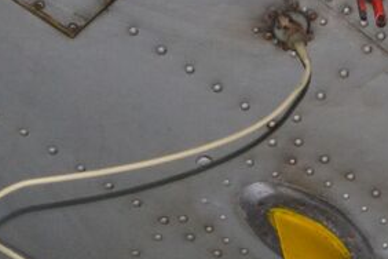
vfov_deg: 4.3
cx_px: 493
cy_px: 461
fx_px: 3373
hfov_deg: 6.5
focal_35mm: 313
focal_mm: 46
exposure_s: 1/60
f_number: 5.3
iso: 1100
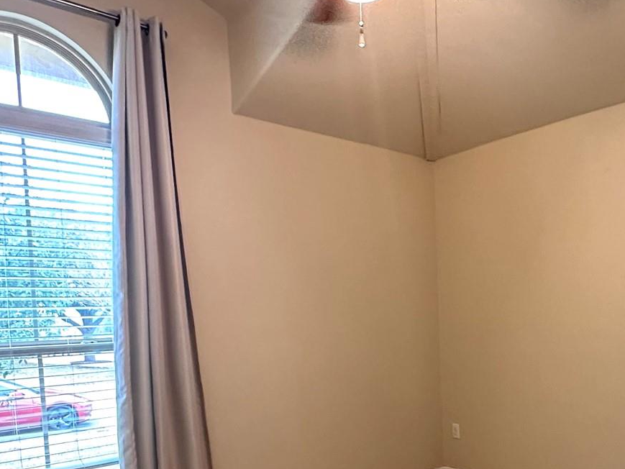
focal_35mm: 33
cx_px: 424
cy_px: 349
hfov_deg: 54.1
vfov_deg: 41.7
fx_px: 596
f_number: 2.2
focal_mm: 2.22
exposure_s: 1/60
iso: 500
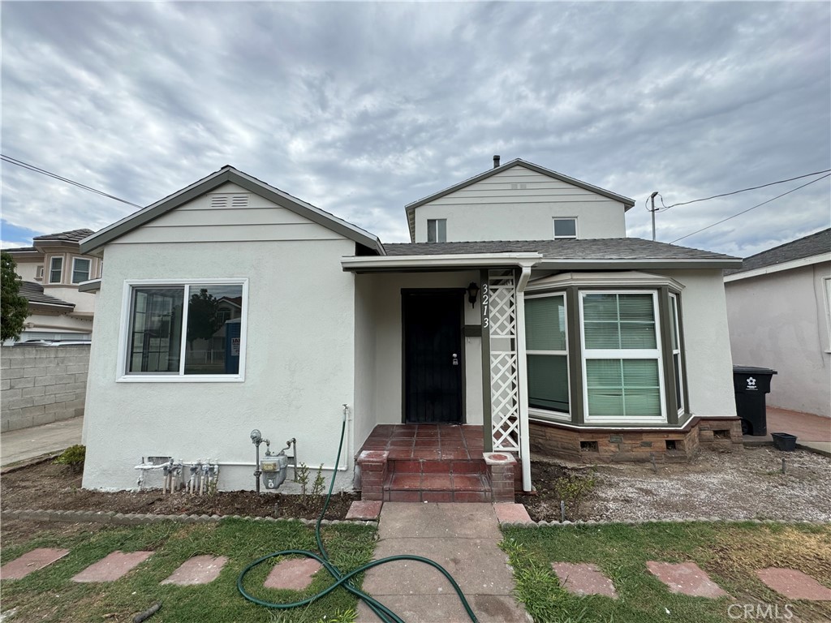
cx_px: 416
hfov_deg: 102.1
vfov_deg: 85.7
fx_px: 336
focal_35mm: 14
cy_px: 312
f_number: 2.2
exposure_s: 1/1110
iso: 50
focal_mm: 2.22
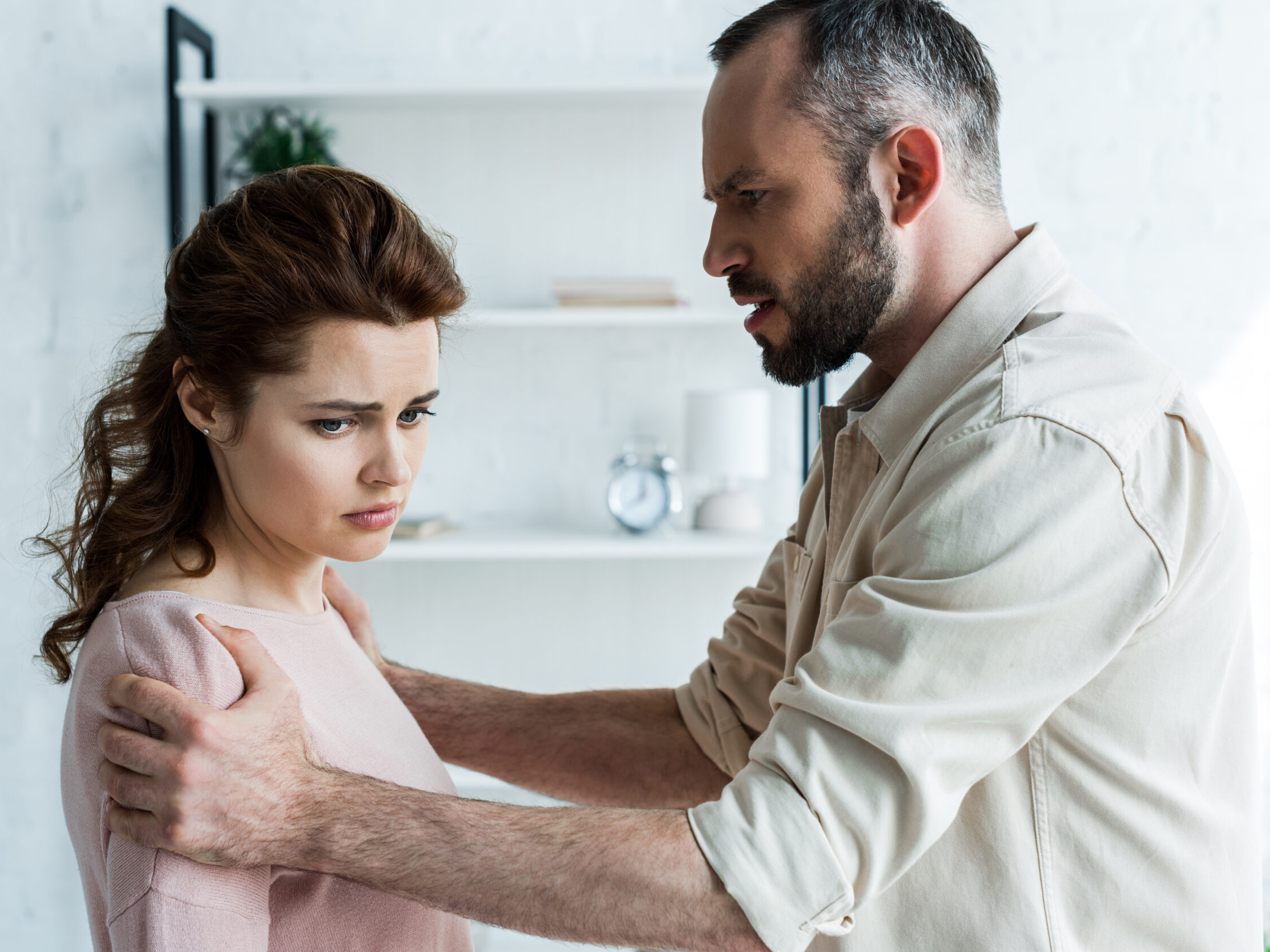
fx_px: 2018
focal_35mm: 55
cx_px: 552
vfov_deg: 26.6
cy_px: 478
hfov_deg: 34.9
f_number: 4
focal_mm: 50
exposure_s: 1/160
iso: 250
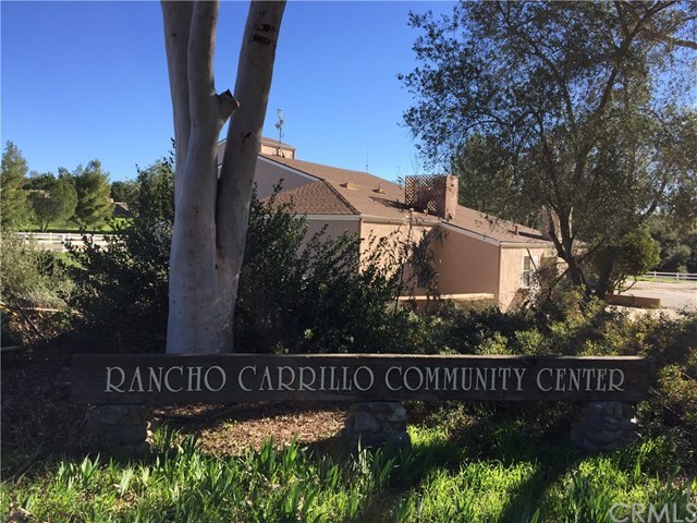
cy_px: 262
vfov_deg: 48.2
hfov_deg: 61.7
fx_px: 584
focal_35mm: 29
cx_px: 348
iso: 32
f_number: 2.2
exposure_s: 1/964
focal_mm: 4.15
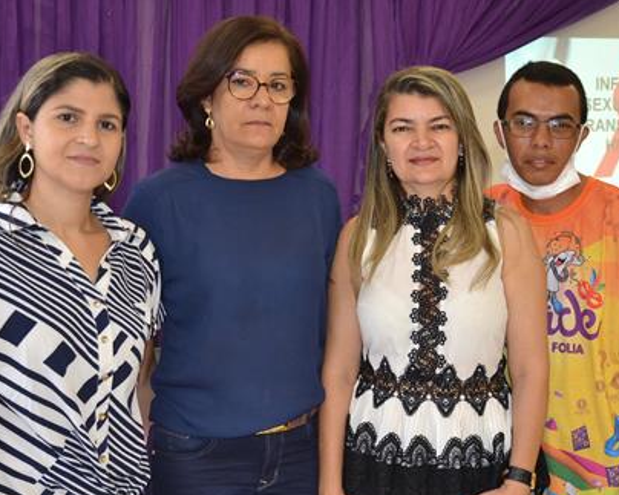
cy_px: 275
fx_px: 1021
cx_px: 336
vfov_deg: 27.2
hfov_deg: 33.7
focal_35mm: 56
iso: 800
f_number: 4
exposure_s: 1/100
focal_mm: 25
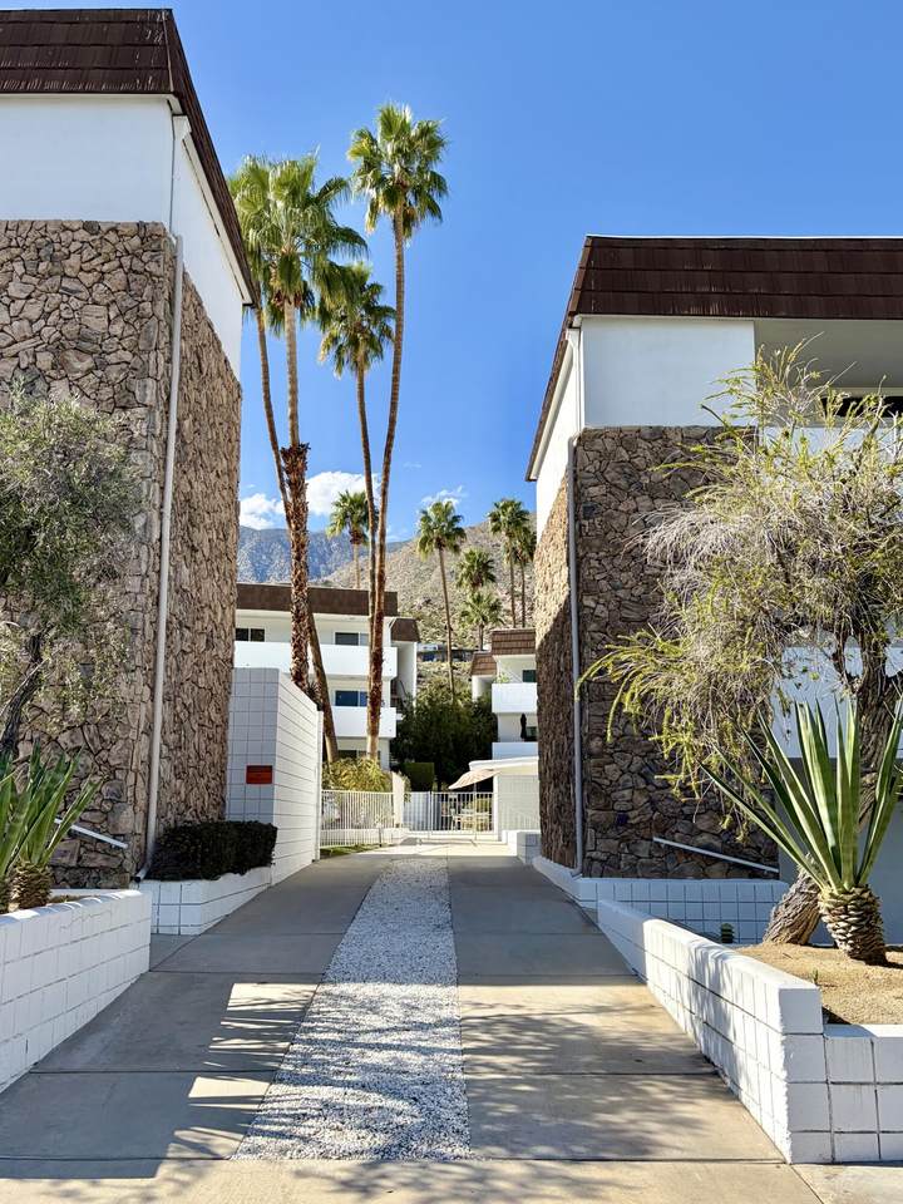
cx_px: 452
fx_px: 904
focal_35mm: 26
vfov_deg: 67.3
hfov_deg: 53.1
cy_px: 602
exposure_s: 1/2985
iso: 50
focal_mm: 5.96
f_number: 1.6
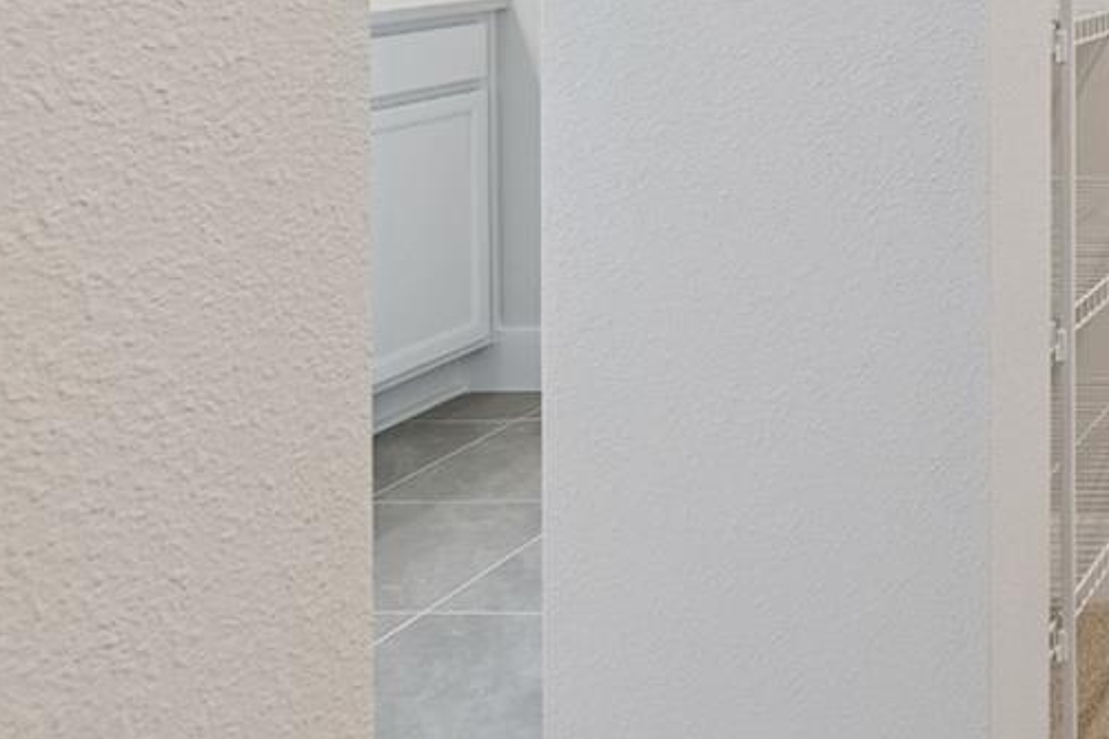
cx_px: 1570
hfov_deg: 29.4
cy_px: -102
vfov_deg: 25.7
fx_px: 1478
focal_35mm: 48
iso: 100
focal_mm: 10
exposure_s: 1/15
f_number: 7.1
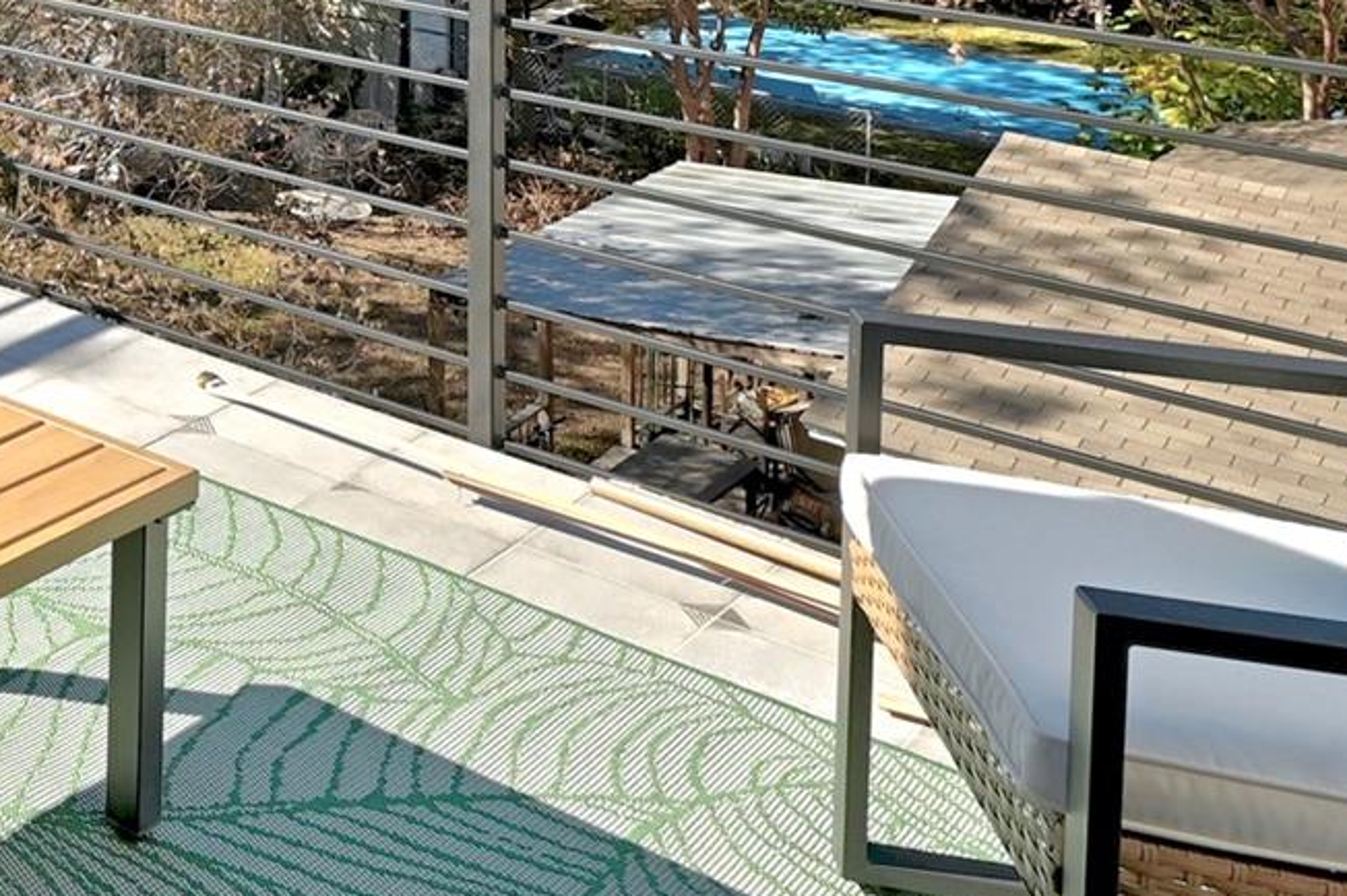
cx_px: 153
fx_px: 1645
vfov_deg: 27.3
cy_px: -141
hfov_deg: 41.3
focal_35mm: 44
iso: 400
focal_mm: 14
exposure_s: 1/250
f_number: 10
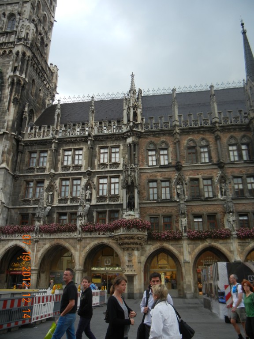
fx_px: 294
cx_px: 127
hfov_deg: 46.8
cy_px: 170
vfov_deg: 60.0
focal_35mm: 30
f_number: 3.5
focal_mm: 5.4
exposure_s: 1/171
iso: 160
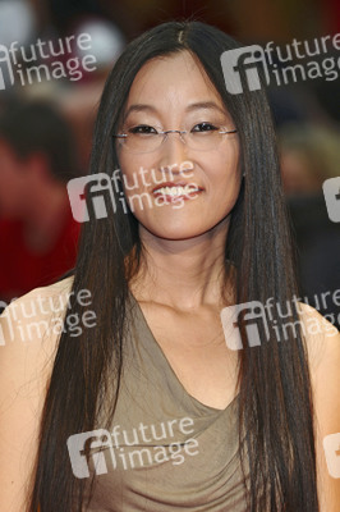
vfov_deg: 8.3
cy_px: 256
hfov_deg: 5.5
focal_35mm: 248
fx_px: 3512
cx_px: 170
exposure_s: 1/250
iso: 320
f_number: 4
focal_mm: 165
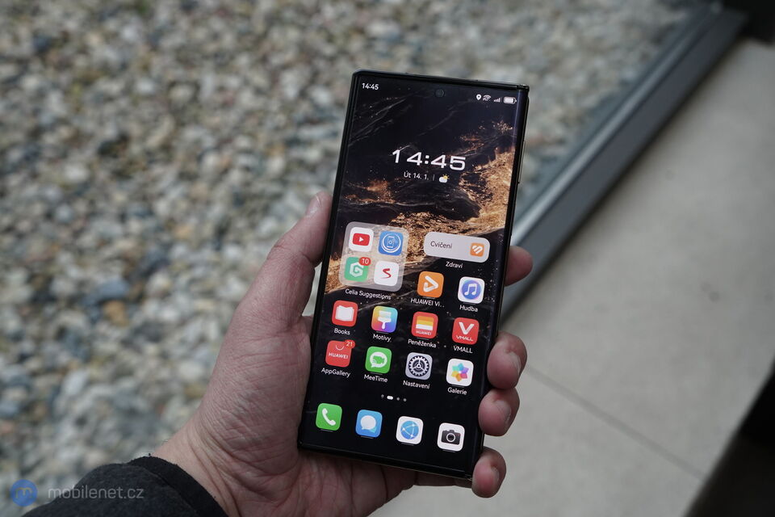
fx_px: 796
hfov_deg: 51.9
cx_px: 388
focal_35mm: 37
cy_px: 258
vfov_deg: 35.9
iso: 1600
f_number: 6.3
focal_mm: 37
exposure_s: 1/160
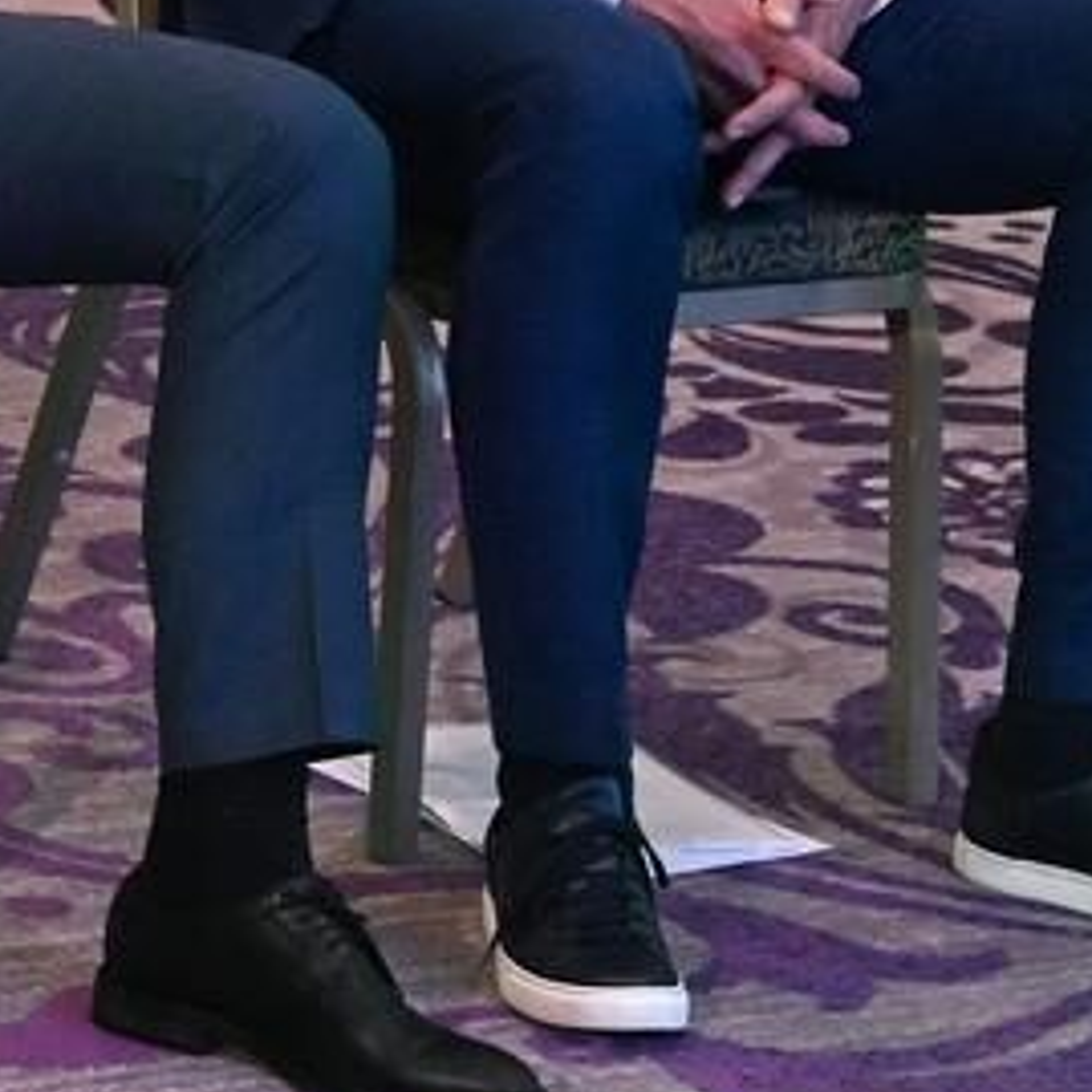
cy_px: -189
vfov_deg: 8.4
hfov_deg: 7.7
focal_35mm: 207
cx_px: -1725
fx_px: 7388
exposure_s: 1/50
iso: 4000
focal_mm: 41
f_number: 5.6
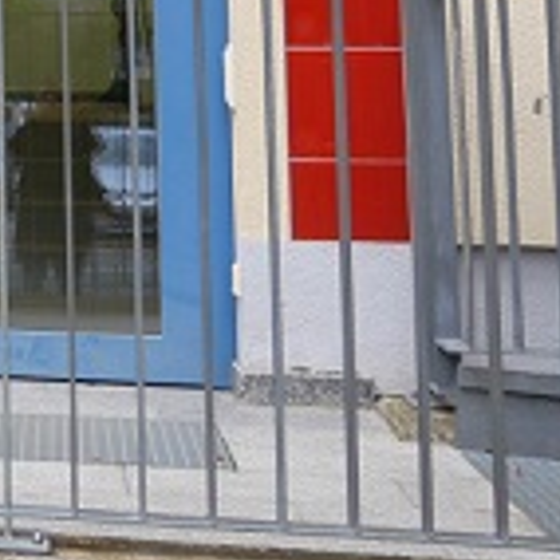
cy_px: -140
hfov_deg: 14.7
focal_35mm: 101
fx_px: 1849
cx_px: -503
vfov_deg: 16.4
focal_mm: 13
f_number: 3.5
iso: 200
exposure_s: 1/100
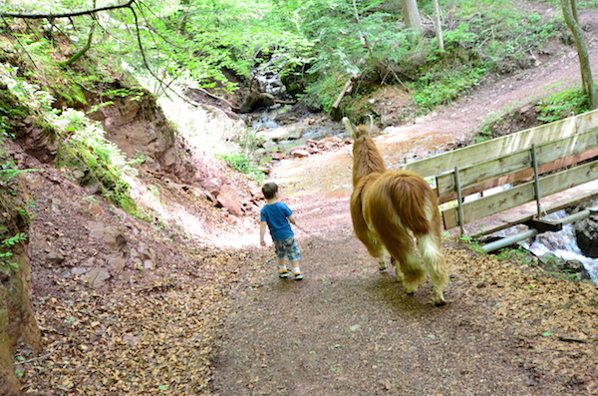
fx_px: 597
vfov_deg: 36.7
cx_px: 299
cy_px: 198
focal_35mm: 36
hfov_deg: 53.2
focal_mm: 24
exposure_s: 1/50
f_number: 4.5
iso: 640
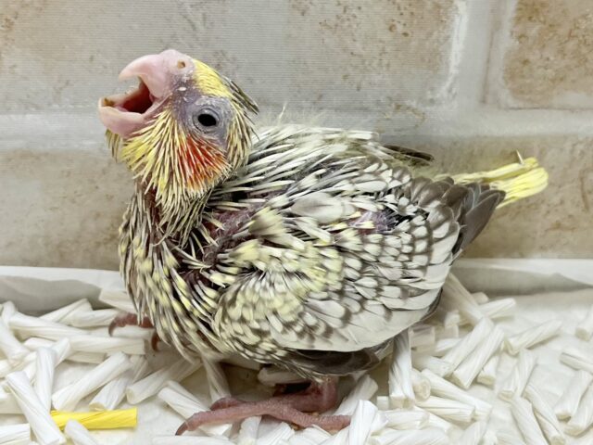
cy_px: 222
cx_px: 296
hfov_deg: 67.3
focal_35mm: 26
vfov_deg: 53.1
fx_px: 445
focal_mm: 5.1
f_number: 1.6
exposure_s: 1/100
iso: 125
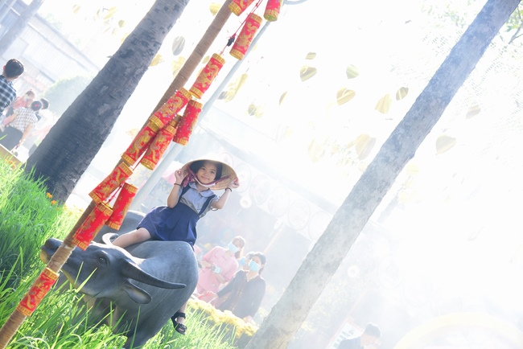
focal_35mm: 75
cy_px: 174
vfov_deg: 18.2
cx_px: 262
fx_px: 1090
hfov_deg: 27.0
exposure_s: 1/100
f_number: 5.6
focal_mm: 75
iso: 320
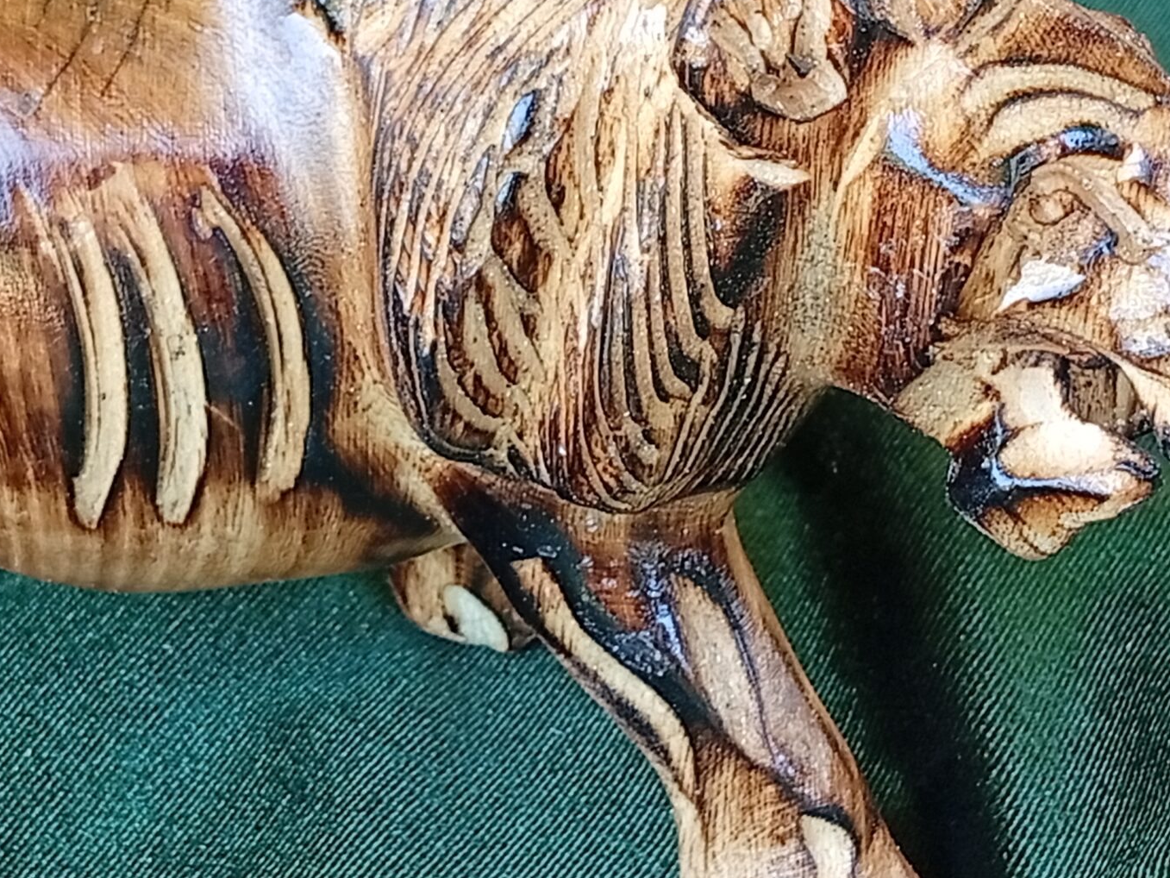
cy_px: 350
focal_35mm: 102
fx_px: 3448
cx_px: 389
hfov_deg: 19.2
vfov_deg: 14.5
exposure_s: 1/33.3
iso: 239
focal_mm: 3.98
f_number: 1.8
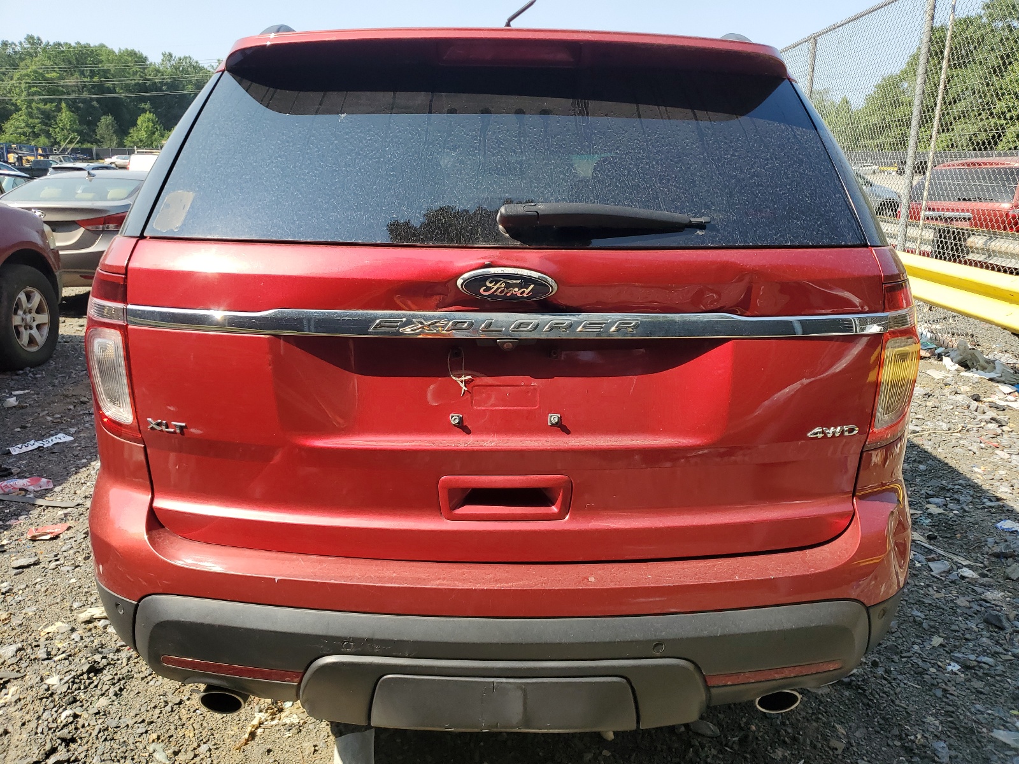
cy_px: 382
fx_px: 765
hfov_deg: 67.3
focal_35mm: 26
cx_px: 510
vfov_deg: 53.1
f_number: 1.5
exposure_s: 1/1667
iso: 50
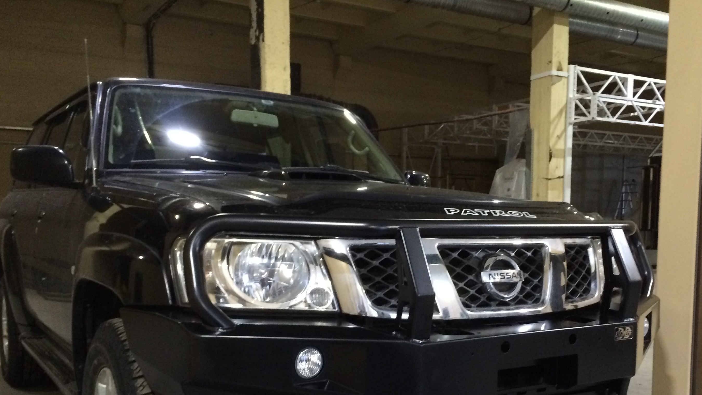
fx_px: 707
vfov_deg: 30.7
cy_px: 296
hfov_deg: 52.7
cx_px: 386
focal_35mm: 38
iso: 250
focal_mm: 4.15
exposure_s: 1/17
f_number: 2.2
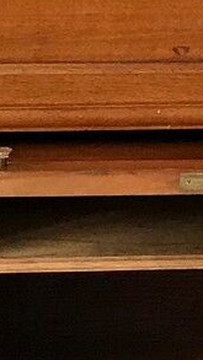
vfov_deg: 10.1
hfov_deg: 5.8
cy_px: -139
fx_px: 1989
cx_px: 268
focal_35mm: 208
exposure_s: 1/33
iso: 40
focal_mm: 3.99
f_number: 1.8
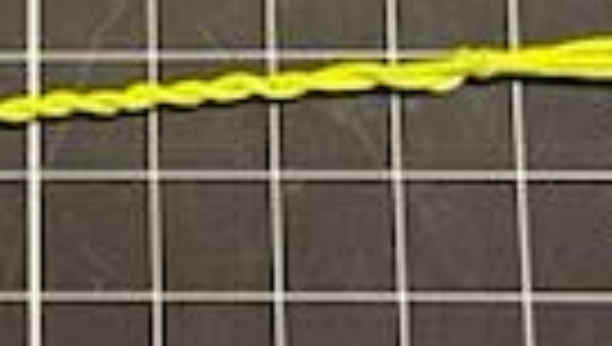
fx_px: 1999
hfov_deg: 17.0
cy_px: -40
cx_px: -18
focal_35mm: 123
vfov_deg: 9.8
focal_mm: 6.76
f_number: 1.78
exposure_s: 1/60
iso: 320
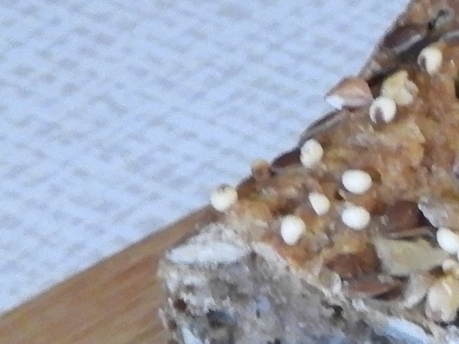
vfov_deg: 3.2
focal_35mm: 460
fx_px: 6098
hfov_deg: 4.3
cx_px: 950
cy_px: 461
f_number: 4.5
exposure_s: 1/6
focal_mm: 14.3
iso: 800
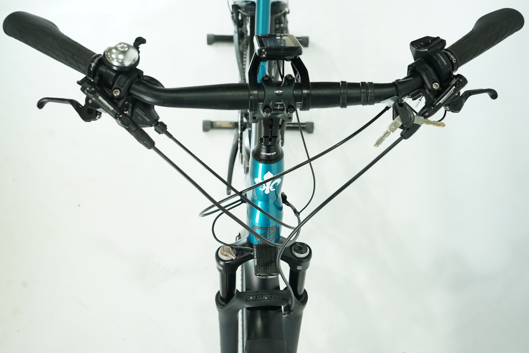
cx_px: 264
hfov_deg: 54.4
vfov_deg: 37.9
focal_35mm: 35
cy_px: 176
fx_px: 514
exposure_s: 1/200
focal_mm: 35
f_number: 5.6
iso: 2500
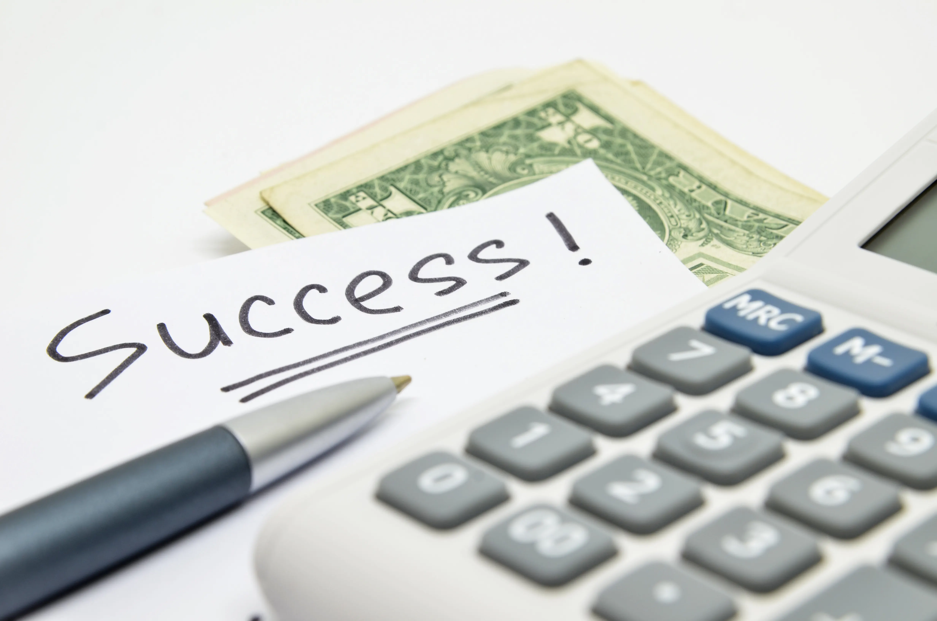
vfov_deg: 14.6
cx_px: 468
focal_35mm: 93
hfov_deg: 22.0
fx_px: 2416
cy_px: 310
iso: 160
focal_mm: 62
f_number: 10
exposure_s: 1/20
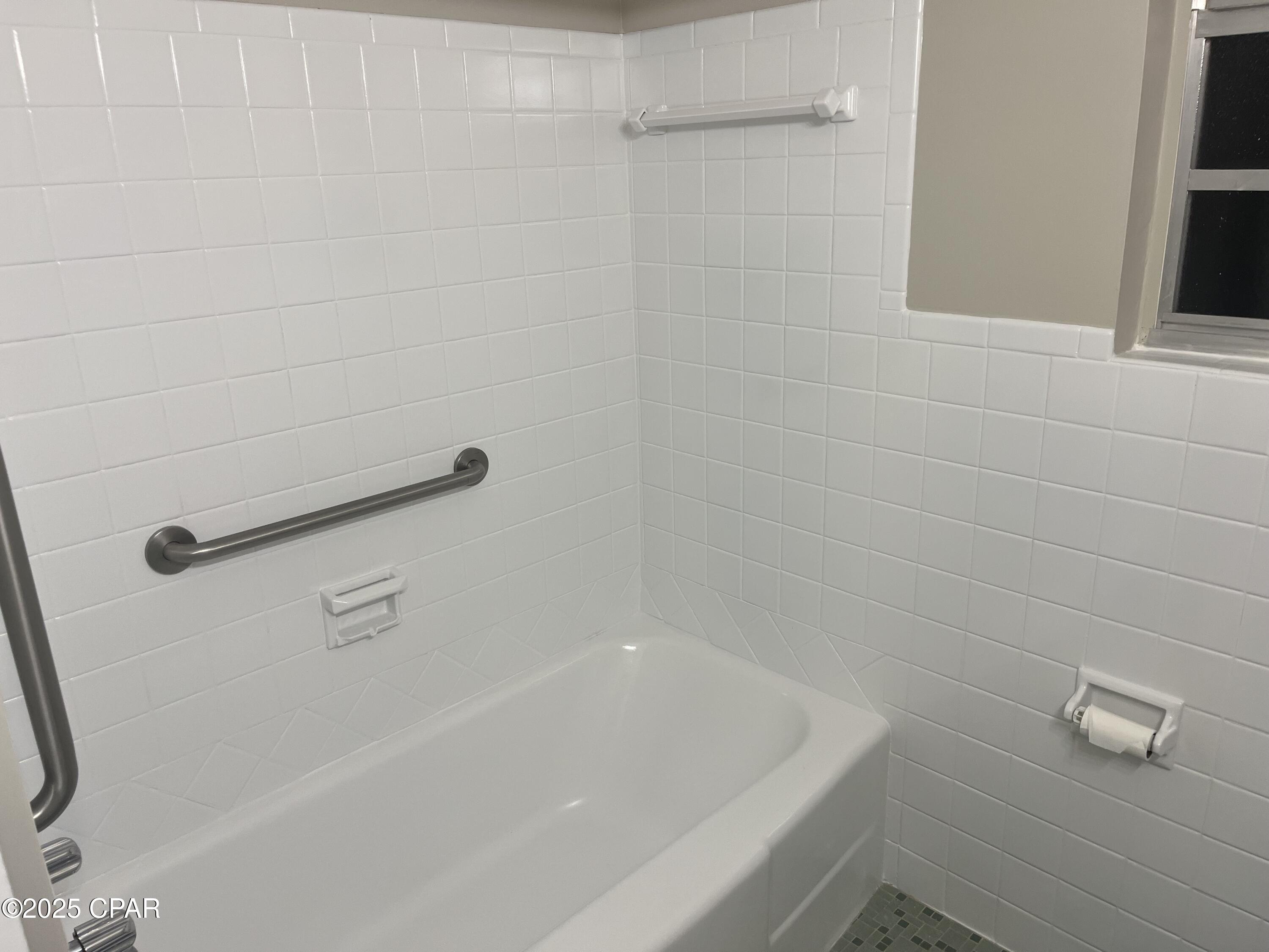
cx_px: 634
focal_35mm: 26
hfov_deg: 67.3
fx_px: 953
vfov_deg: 53.1
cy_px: 476
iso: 80
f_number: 1.6
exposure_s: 1/120
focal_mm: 5.1
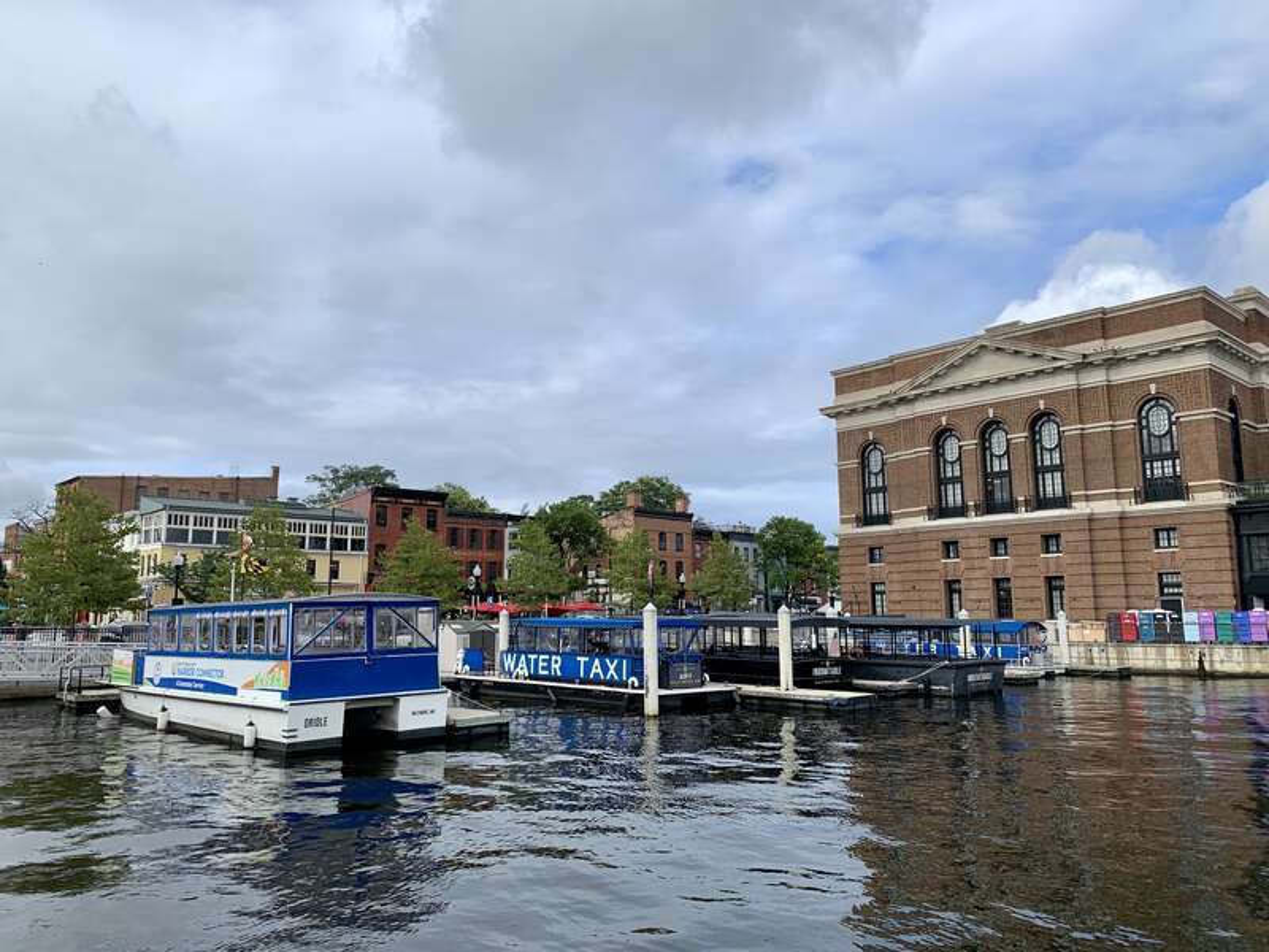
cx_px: 634
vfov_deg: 53.1
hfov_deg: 67.3
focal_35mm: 26
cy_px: 476
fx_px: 953
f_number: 1.8
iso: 25
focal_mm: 4.25
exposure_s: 1/1880
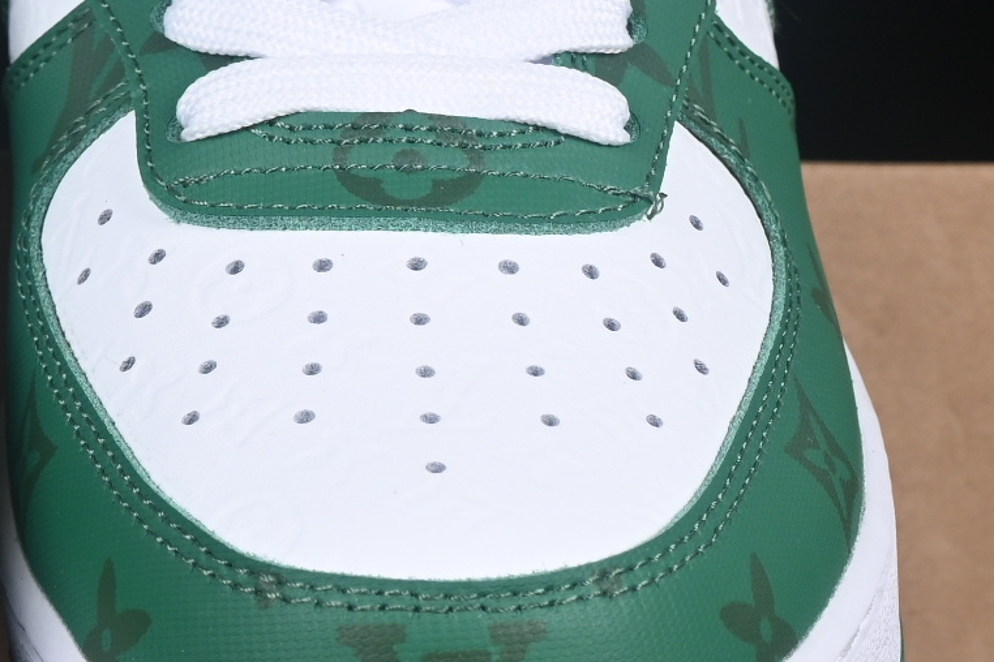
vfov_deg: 5.0
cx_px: -110
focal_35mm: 274
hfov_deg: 7.5
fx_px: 7565
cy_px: 267
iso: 160
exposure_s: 1/80
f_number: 8
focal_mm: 50
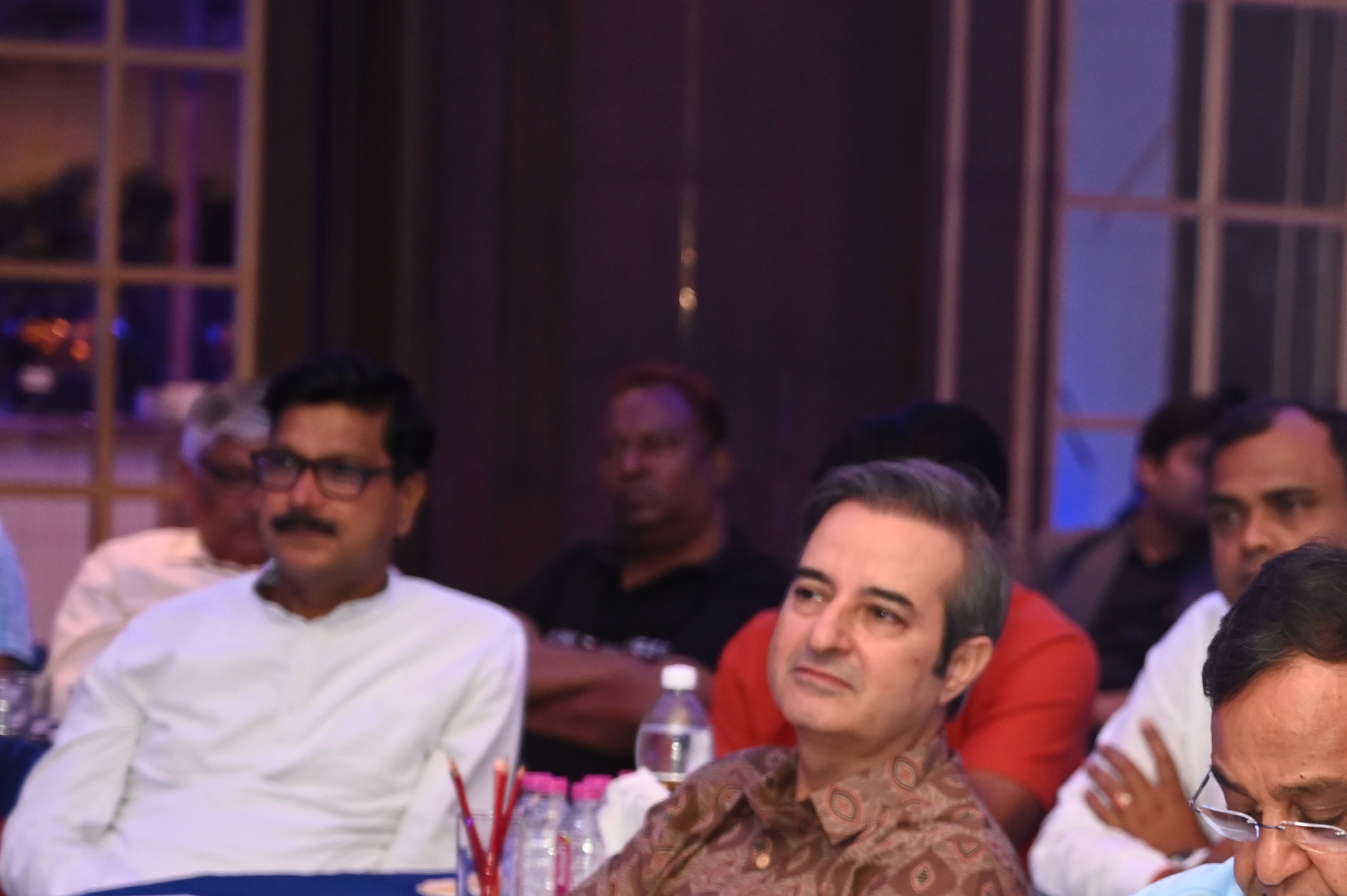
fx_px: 5571
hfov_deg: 13.6
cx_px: 1387
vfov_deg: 9.1
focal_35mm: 149
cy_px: 899
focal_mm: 70
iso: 2000
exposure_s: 1/160
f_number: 4
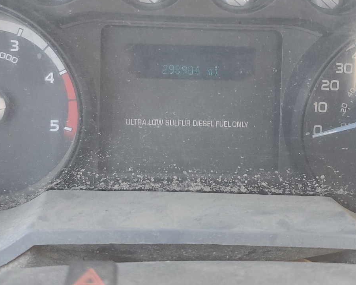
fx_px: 474
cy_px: 87
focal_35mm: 45
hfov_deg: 41.1
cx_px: 178
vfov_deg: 33.1
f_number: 1.5
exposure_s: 1/60.2
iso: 74
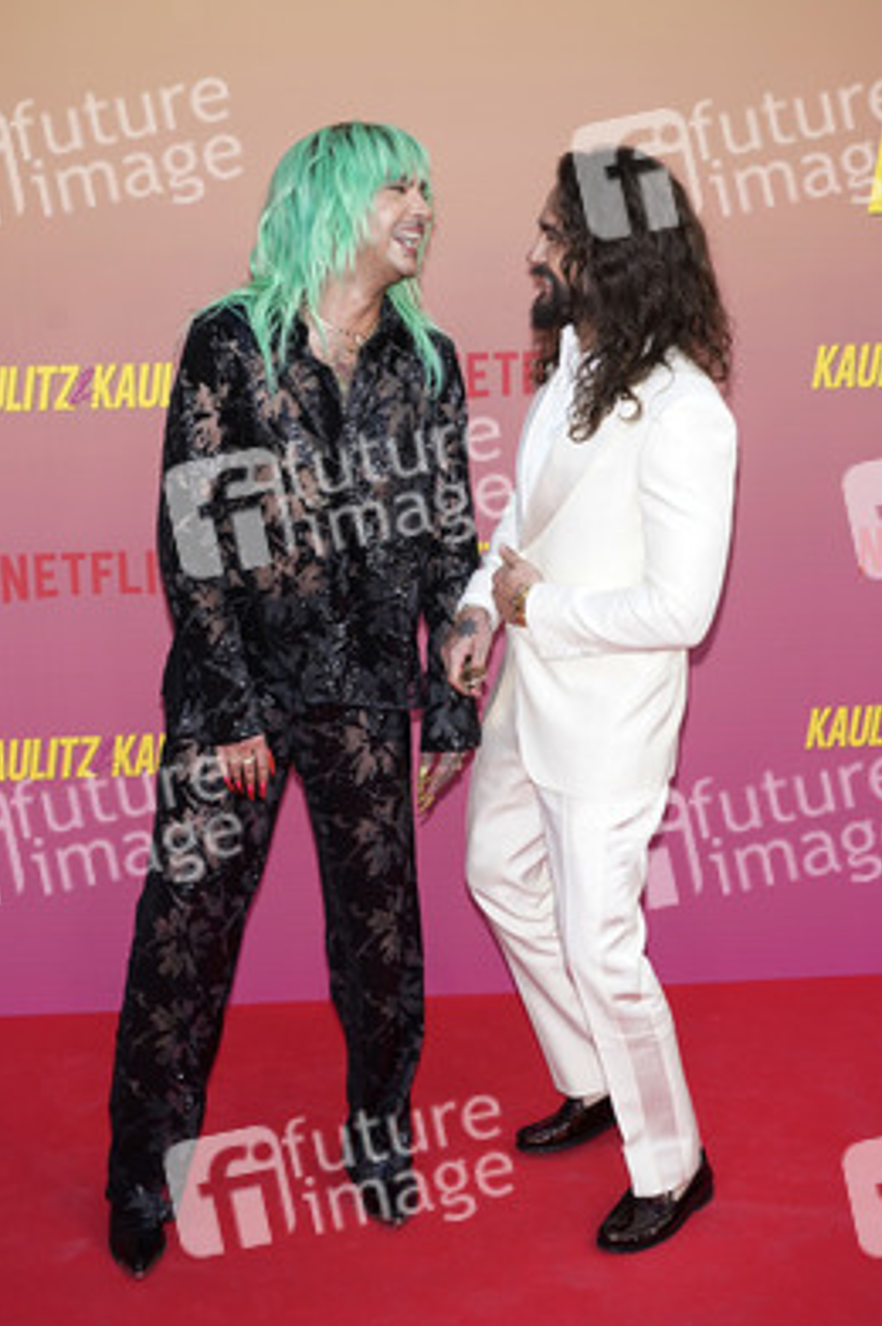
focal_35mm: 47
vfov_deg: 41.9
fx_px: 1730
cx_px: 438
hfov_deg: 28.6
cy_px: 668
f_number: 5.6
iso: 320
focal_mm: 46
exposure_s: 1/160
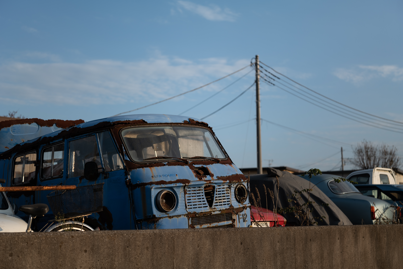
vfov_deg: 27.0
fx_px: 560
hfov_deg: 39.6
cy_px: 134
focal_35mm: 50
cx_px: 202
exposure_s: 1/6400
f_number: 2
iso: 200
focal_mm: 50
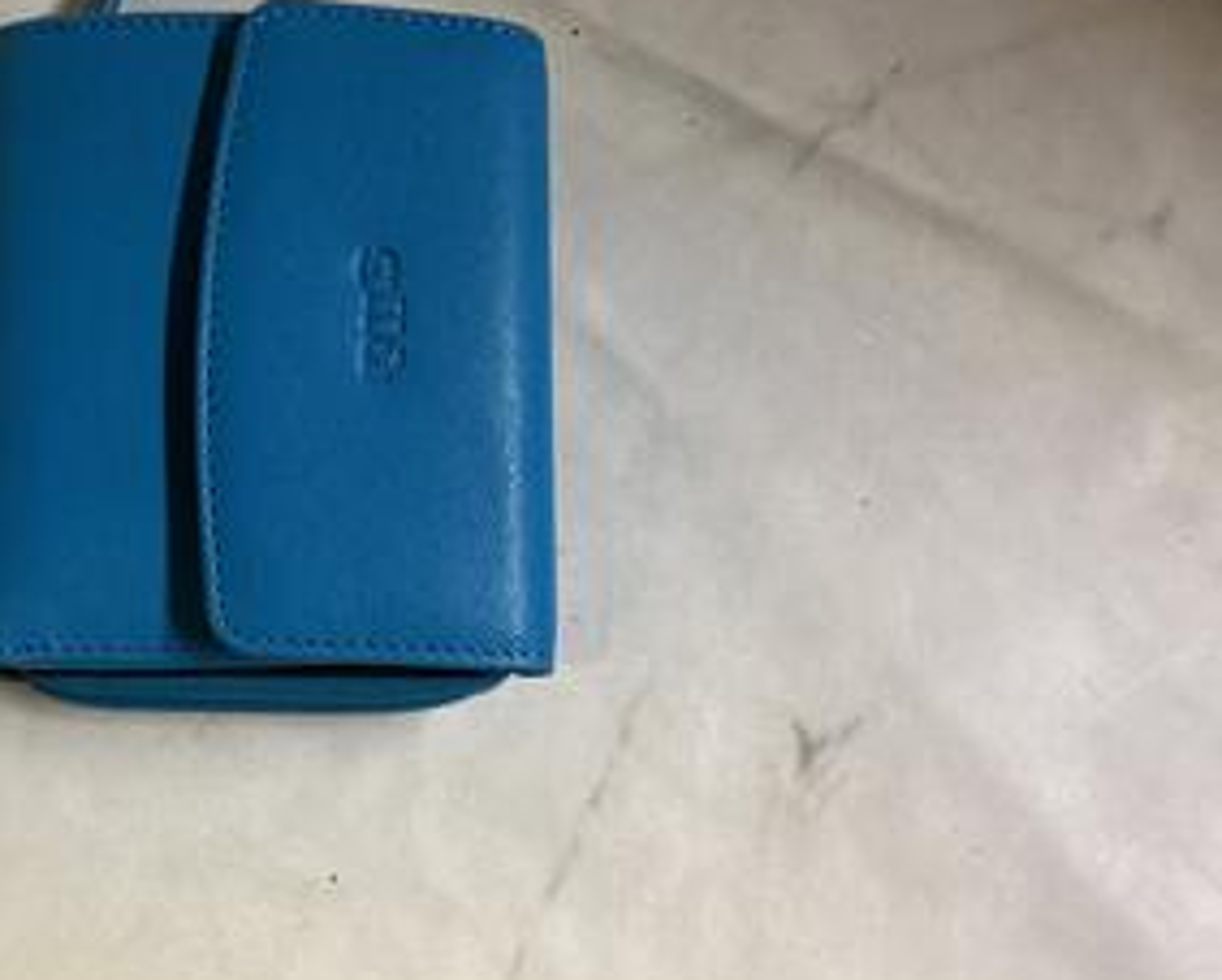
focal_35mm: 45
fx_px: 1629
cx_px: 341
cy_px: 389
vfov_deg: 33.4
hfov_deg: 40.2
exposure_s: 1/50
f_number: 1.8
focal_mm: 3
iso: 125
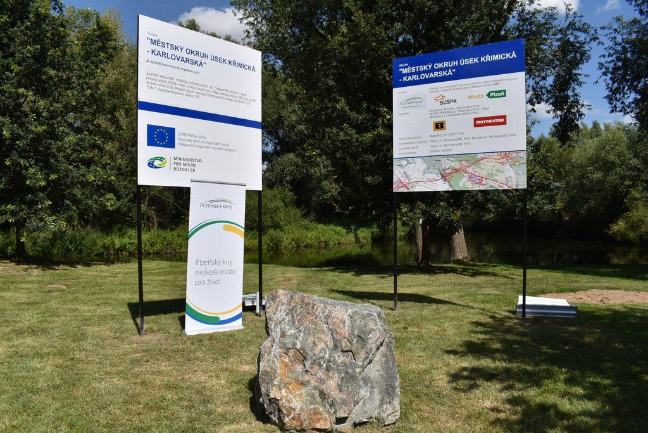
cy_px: 216
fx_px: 486
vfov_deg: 47.9
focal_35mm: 27
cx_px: 324
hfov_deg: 67.4
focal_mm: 18
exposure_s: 1/400
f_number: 10
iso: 100
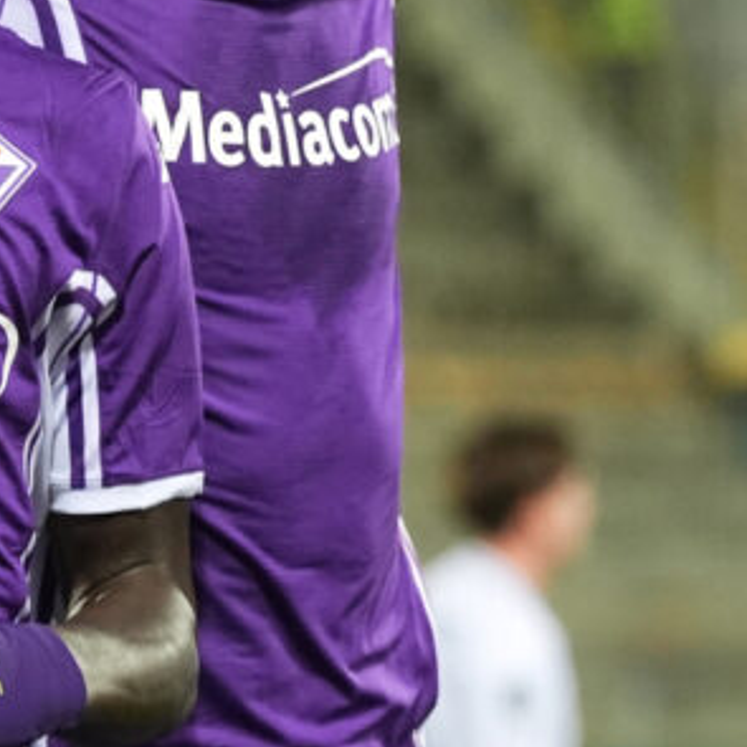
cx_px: 152
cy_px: 73
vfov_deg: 4.5
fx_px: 9571
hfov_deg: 4.5
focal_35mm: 392
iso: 2500
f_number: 3.5
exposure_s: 1/1600
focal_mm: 136
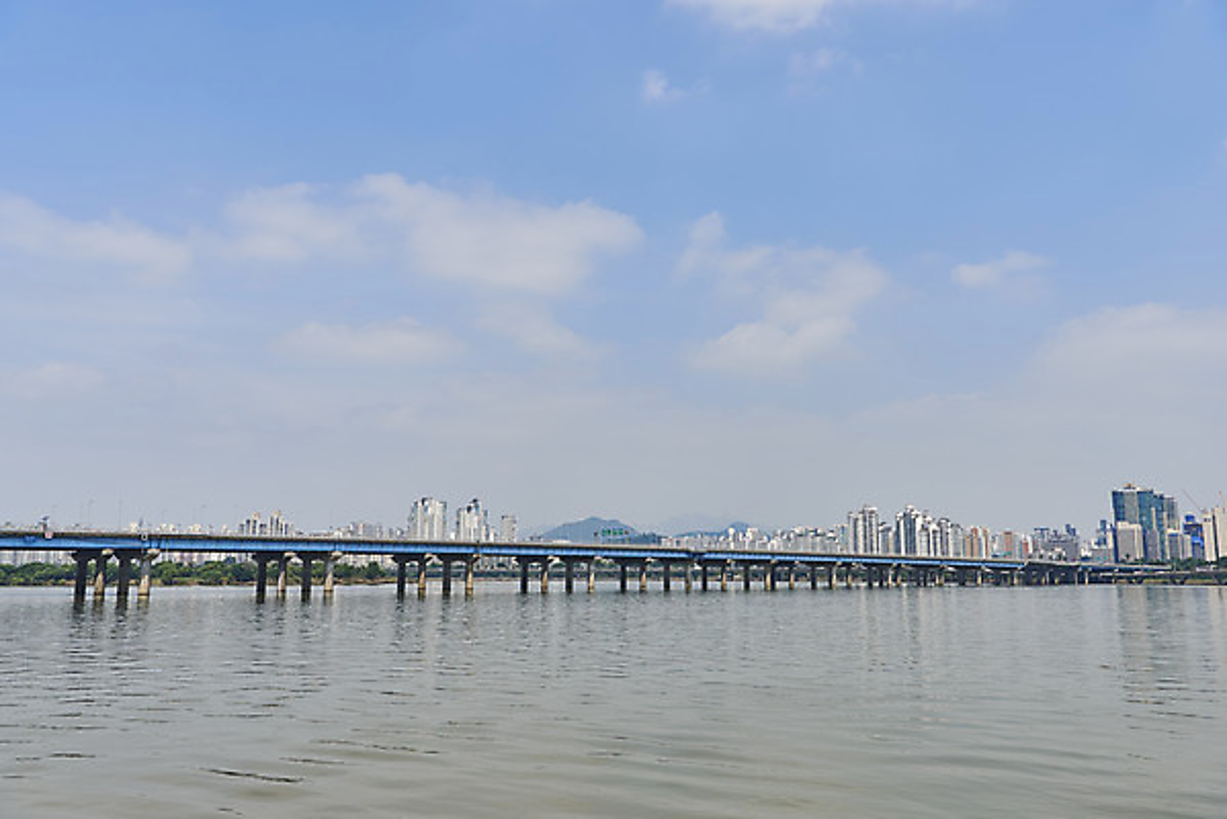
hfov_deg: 58.7
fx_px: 1091
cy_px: 410
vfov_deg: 41.2
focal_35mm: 32
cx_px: 614
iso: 100
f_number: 8
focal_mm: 32
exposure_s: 1/500
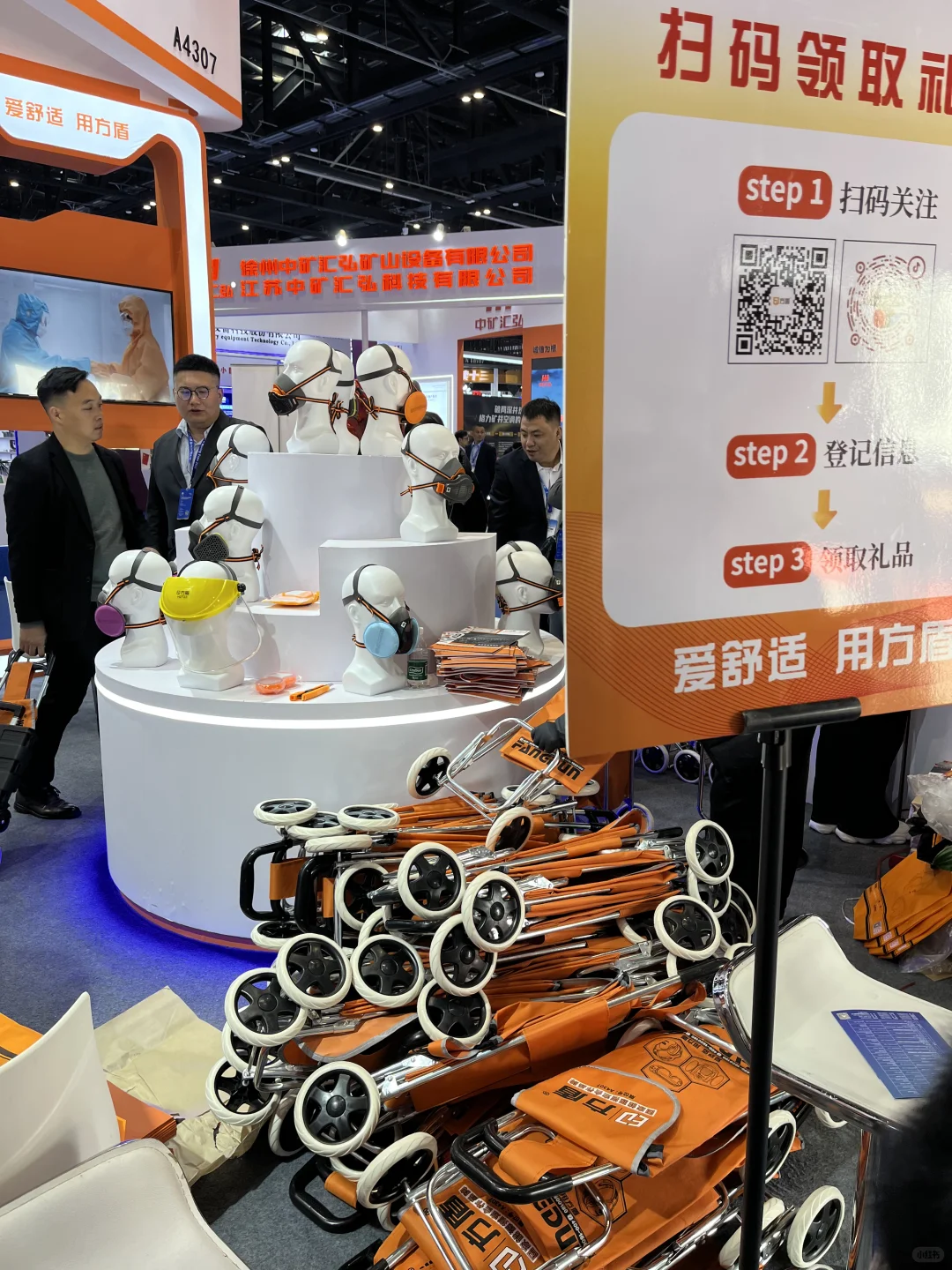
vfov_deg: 67.3
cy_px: 635
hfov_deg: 53.1
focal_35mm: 26
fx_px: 953
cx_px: 476
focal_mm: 5.1
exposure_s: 1/100
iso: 40
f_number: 1.6
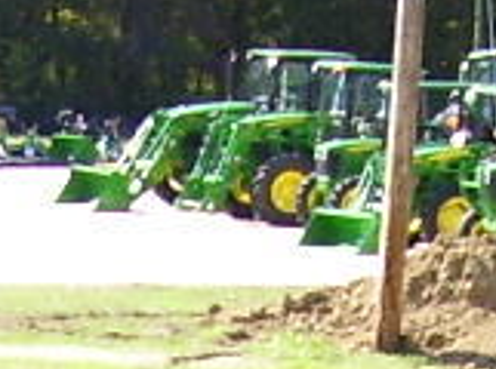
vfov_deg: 5.6
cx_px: 139
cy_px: 855
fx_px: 3631
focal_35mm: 254
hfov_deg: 7.8
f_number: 2.7
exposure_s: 1/350
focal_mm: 5.6
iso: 80
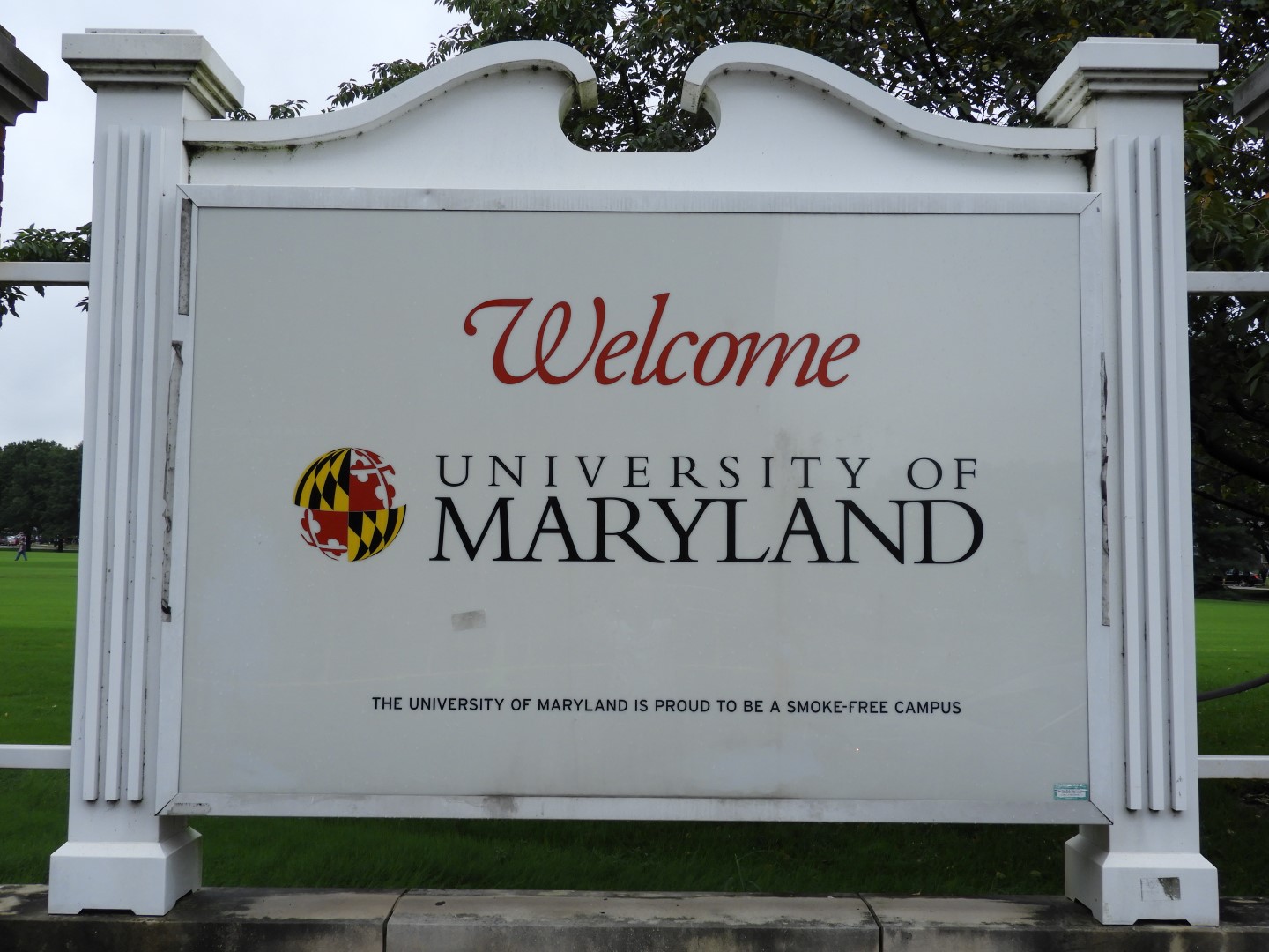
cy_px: 476
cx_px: 634
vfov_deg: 40.7
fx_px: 1283
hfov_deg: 52.6
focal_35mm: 35
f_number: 3.8
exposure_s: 1/400
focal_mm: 6.3
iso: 100
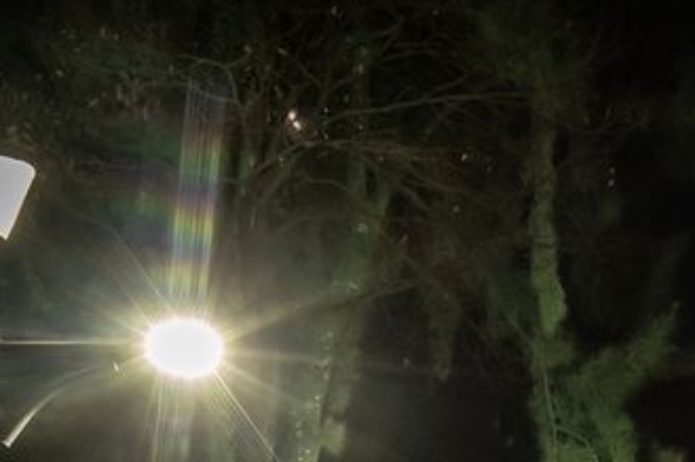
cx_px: 921
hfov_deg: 12.6
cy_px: 833
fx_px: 3029
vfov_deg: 8.4
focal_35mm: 157
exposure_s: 1/40
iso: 4000
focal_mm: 43
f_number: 6.3
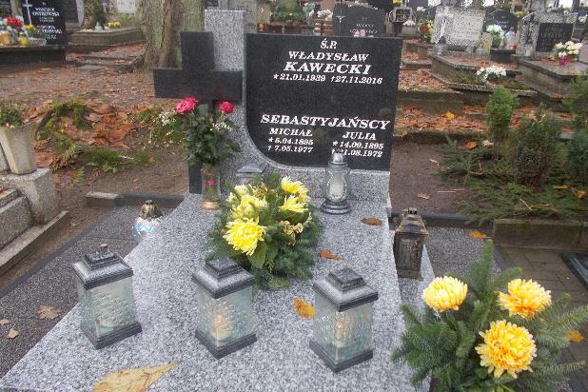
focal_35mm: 28
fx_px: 457
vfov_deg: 46.4
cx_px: 304
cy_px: 207
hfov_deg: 65.5
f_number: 3.2
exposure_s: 1/60
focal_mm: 4.6
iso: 80
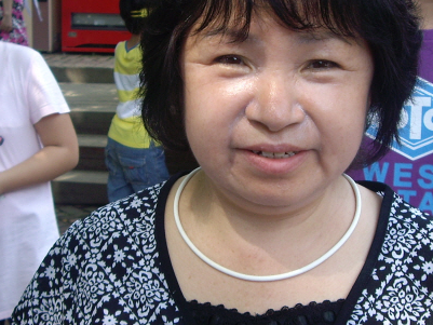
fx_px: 888
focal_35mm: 71
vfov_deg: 20.7
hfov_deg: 27.4
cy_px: 146
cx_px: 227
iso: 64
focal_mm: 6.2
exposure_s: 1/200
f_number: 2.7
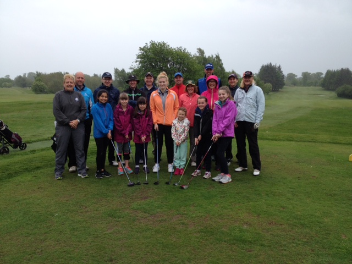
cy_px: 132
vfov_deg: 40.7
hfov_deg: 52.6
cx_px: 176
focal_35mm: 35
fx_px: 356
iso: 50
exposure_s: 1/789
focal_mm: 4.28
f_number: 2.4
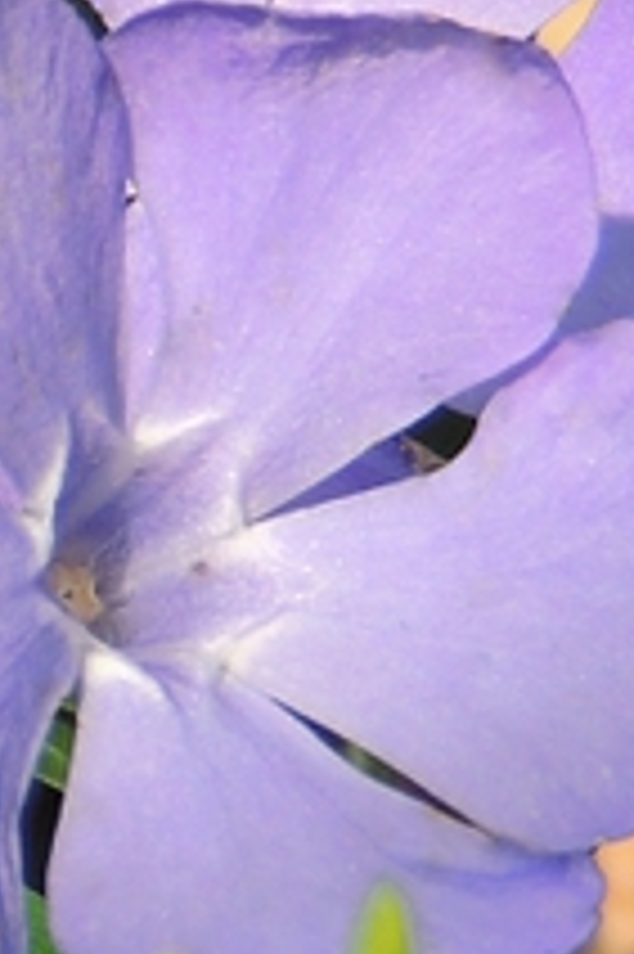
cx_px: -1174
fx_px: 13308
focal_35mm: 503
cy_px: 279
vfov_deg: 4.1
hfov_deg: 2.7
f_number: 4.1
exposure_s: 1/320
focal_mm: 17.8
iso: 100
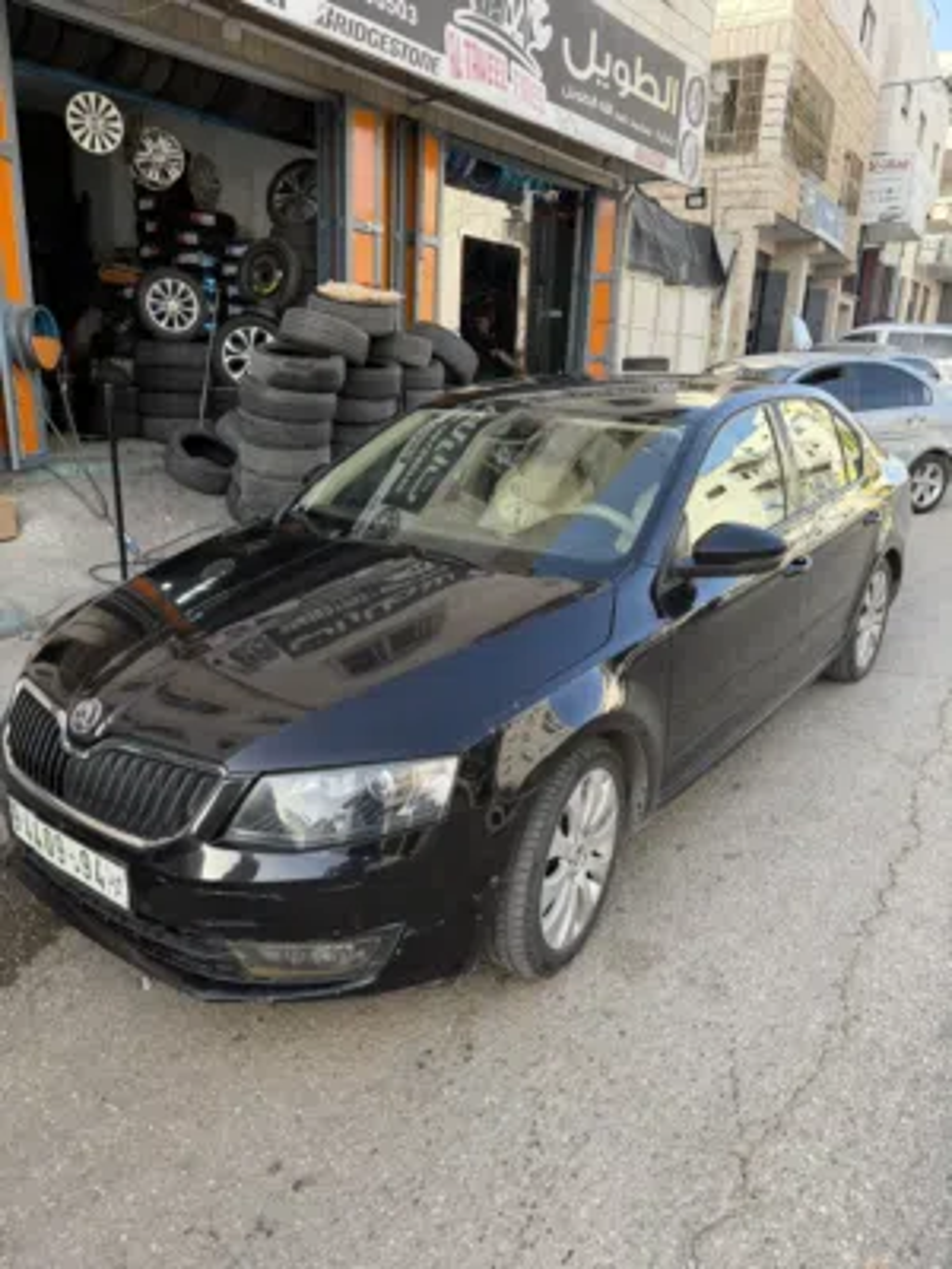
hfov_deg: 56.8
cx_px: 476
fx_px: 880
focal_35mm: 24
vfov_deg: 71.6
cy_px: 634
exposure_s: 1/450
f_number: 1.78
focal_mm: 6.76
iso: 80
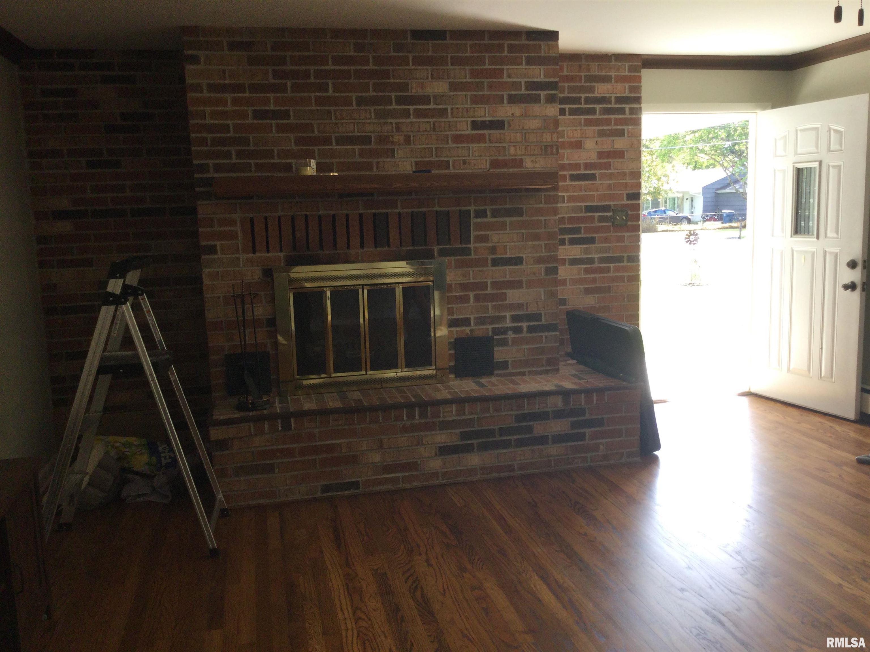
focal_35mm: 31
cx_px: 435
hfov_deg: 58.4
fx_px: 779
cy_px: 326
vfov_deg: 45.4
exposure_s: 1/100
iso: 40
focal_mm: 3.3
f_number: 2.4
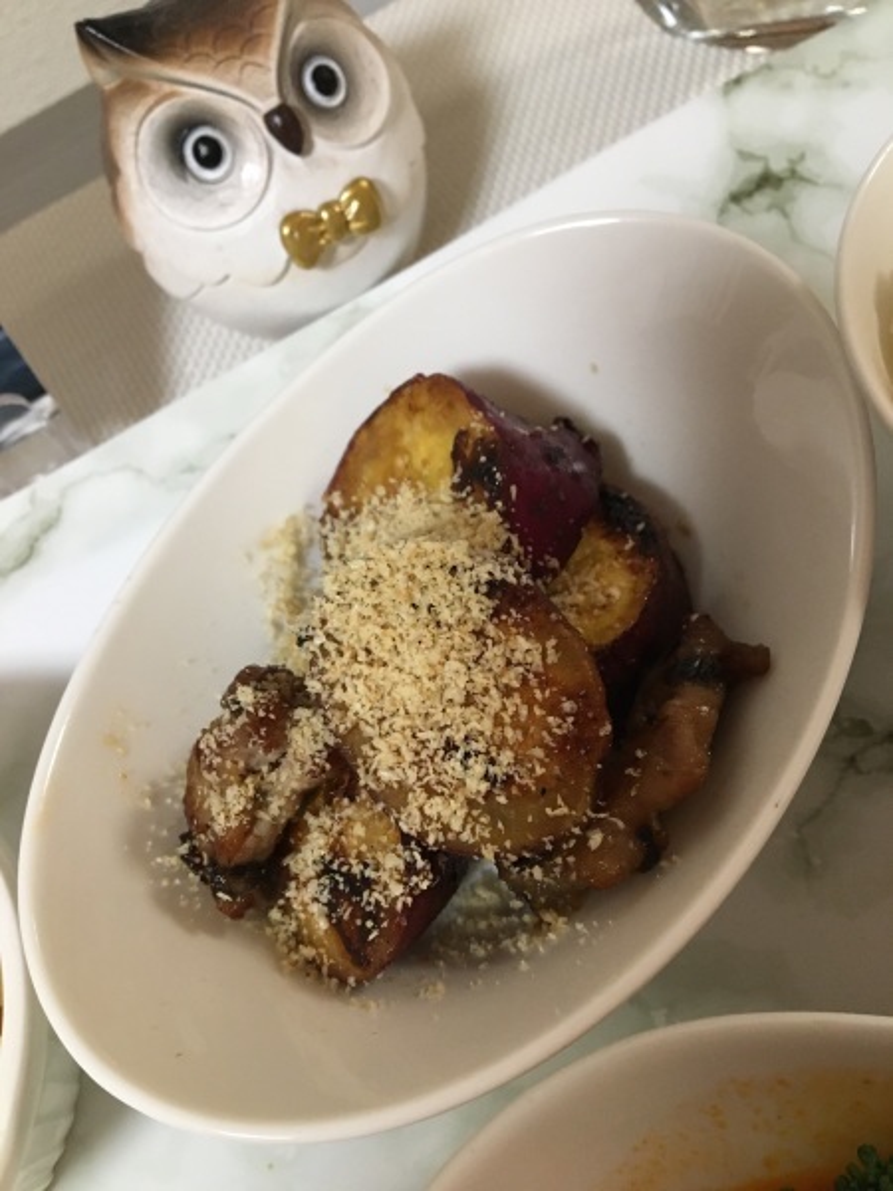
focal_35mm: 29
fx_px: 997
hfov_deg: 48.2
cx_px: 446
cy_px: 596
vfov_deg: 61.7
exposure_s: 1/30
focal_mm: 4.15
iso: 160
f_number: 2.2
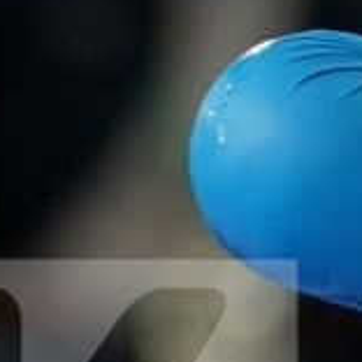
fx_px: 24834
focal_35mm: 2099
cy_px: 471
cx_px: 868
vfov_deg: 0.8
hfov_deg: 0.8
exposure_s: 1/1000
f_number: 2.8
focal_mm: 143
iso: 1250
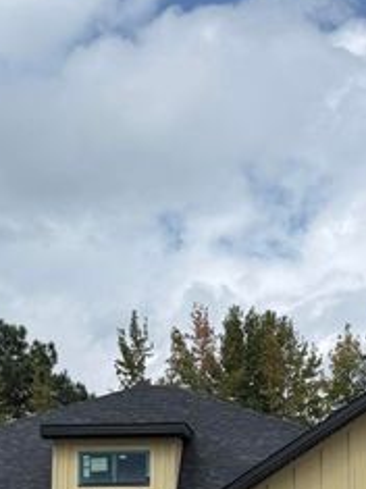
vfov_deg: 25.5
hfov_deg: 21.6
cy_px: 596
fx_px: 960
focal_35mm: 68
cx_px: 154
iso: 80
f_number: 1.78
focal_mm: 6.76
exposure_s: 1/6173
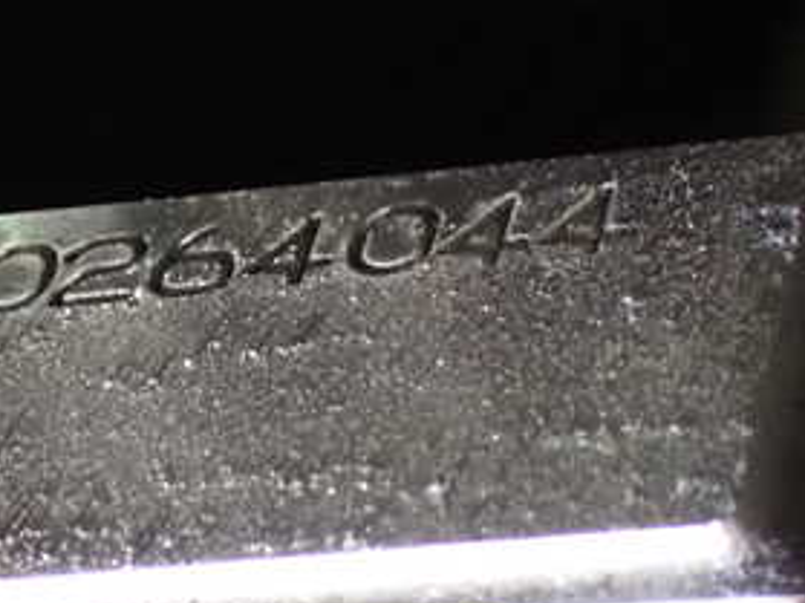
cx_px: 124
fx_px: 4998
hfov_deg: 9.2
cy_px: 508
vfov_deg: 6.9
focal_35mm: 215
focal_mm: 18
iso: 1600
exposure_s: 1/60
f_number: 4.9
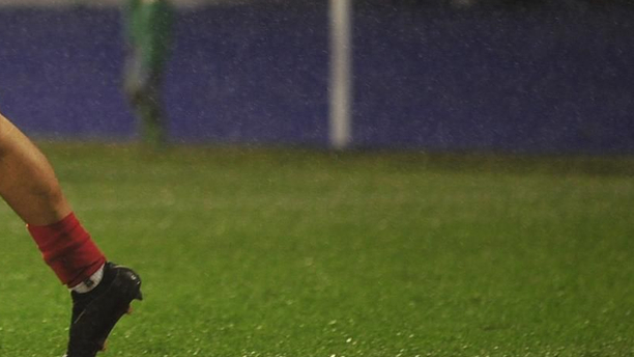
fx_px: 13800
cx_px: -139
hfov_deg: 2.6
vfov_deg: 1.5
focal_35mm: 821
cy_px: -98
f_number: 2.8
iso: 1250
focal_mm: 300
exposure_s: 1/500
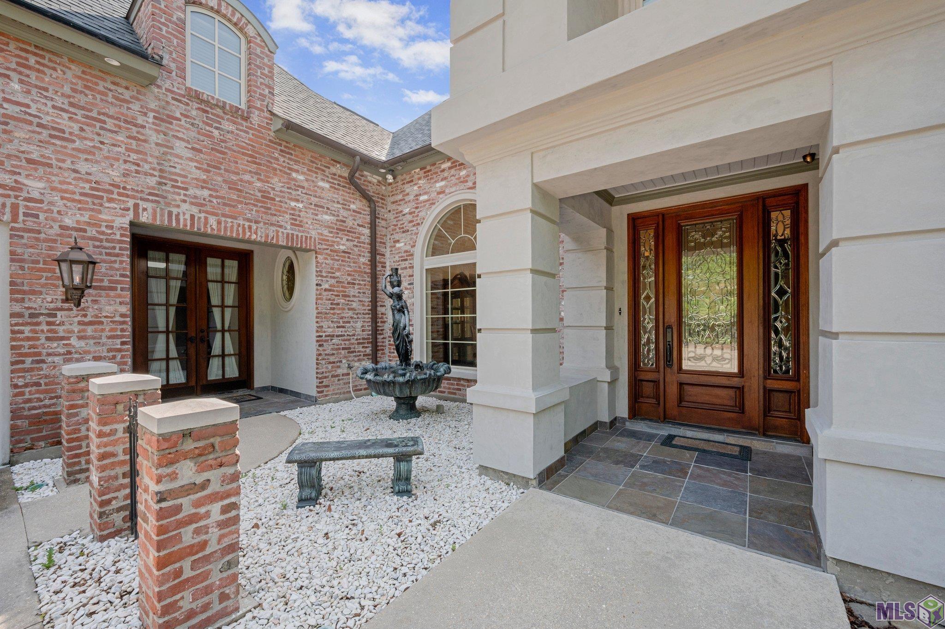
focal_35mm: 14
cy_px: 314
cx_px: 472
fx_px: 367
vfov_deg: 81.1
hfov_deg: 104.3
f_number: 10
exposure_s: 1/125
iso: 320
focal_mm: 14
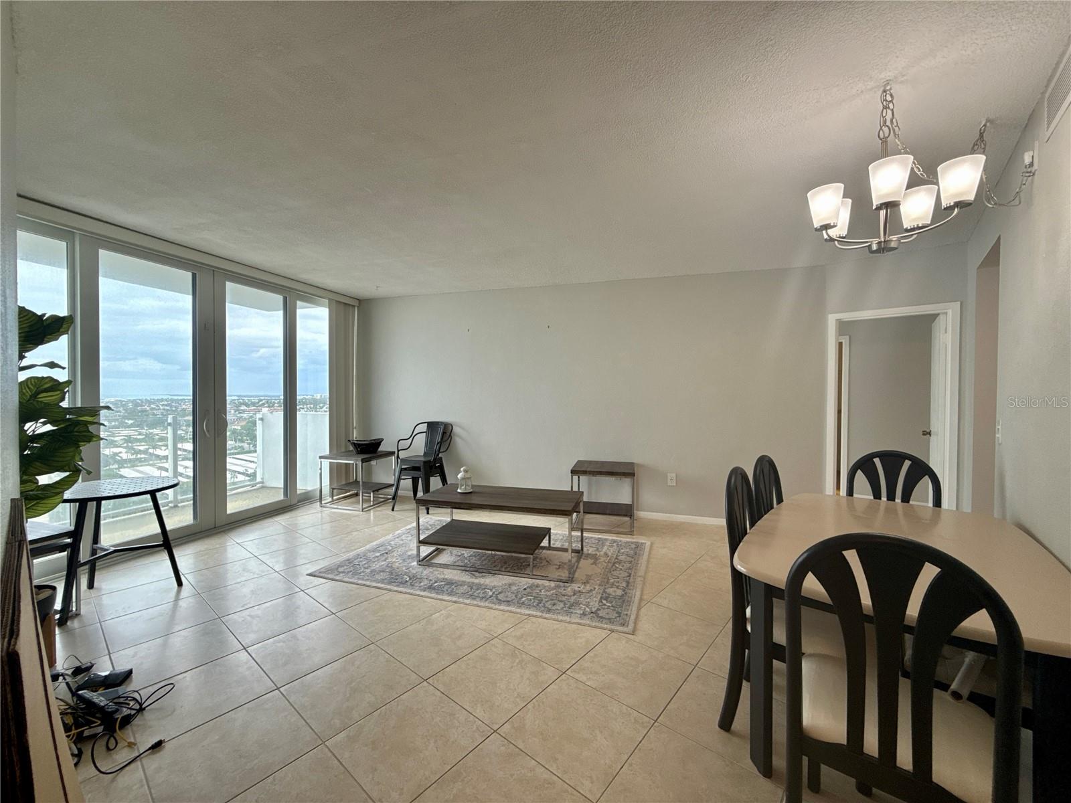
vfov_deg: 85.7
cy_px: 402
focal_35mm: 14
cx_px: 536
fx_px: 433
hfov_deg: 102.1
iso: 100
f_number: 2.2
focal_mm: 2.22
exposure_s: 1/120
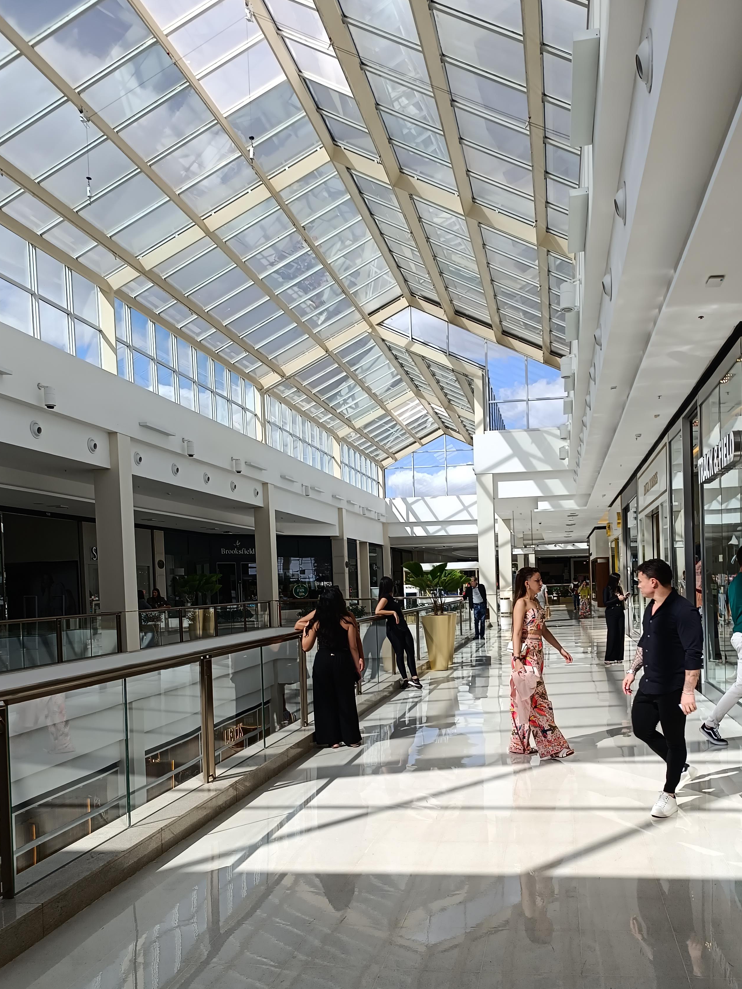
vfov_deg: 61.2
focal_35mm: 29
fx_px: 829
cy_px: 587
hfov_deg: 47.9
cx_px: 445
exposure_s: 1/202
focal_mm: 6.14
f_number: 1.65
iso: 50
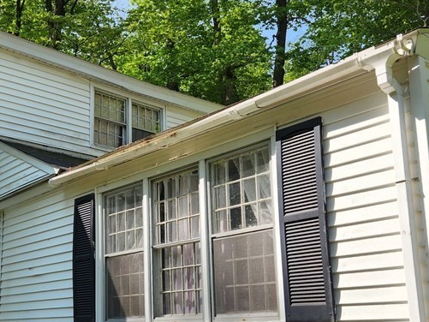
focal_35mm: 47
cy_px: 205
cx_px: 124
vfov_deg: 30.7
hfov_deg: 39.6
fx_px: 583
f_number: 1.8
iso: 20
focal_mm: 5.4
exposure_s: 1/1002
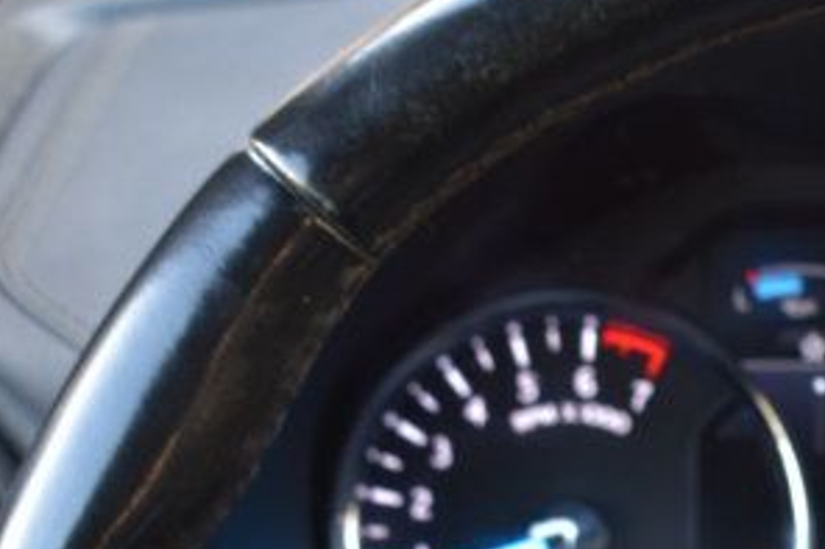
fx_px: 4162
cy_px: 908
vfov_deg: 7.4
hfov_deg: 11.1
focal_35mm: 182
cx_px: 964
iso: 400
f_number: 6.3
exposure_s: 1/20
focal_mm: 35
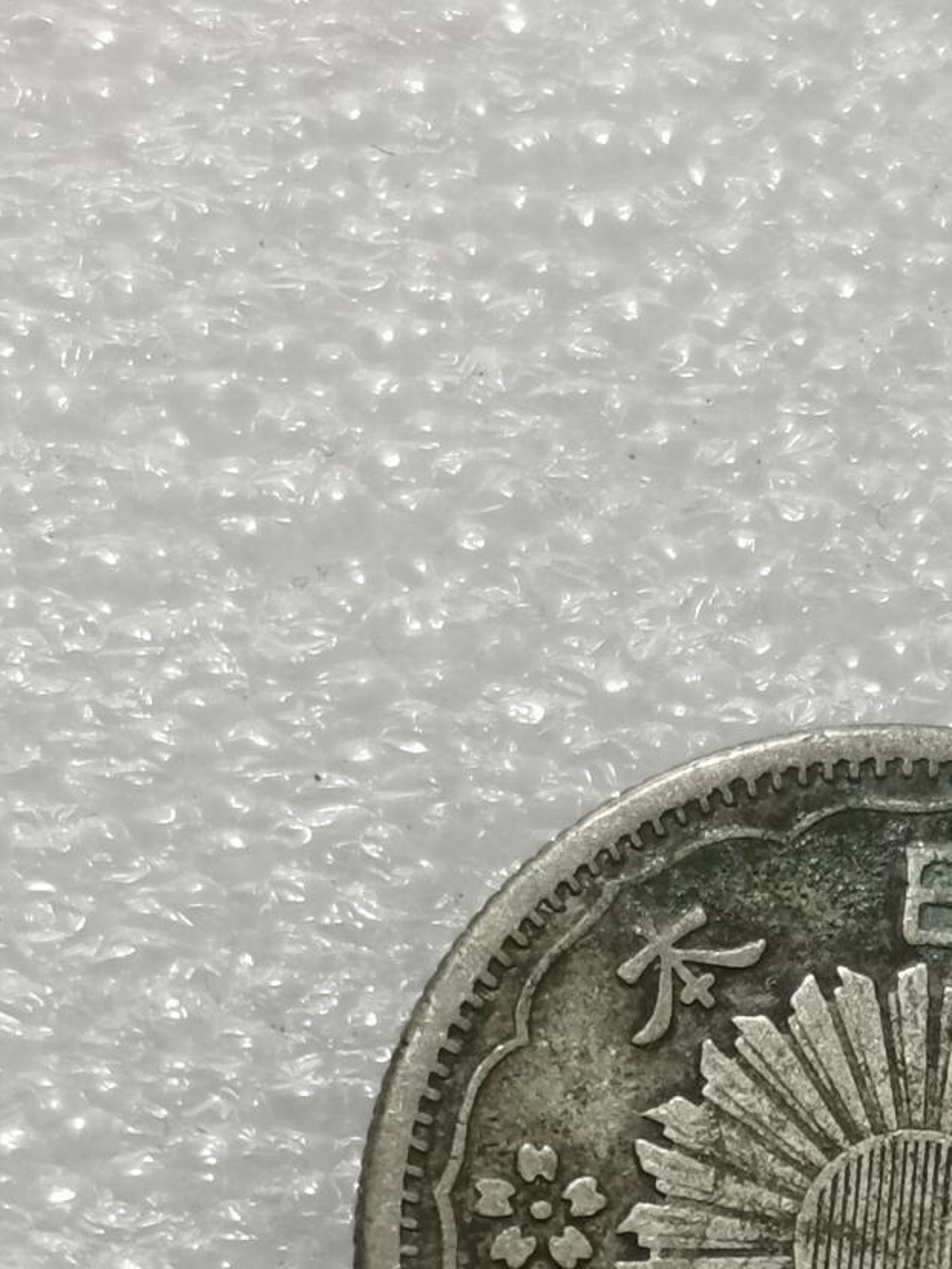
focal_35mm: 150
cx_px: 822
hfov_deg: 9.9
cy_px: 1107
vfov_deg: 13.1
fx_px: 5500
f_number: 1.8
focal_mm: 5.58
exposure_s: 1/100
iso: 80
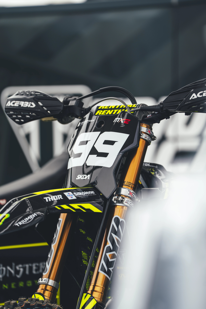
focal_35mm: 200
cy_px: 154
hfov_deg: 6.9
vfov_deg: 10.3
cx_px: 103
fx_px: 1717
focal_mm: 200
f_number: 2.8
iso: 100
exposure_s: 1/500
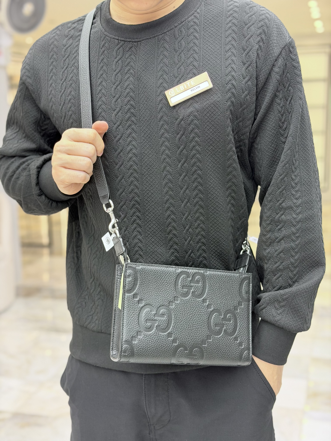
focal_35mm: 48
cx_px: 166
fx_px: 612
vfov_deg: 39.7
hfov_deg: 30.3
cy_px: 220
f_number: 1.78
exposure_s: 1/100
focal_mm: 6.76
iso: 160
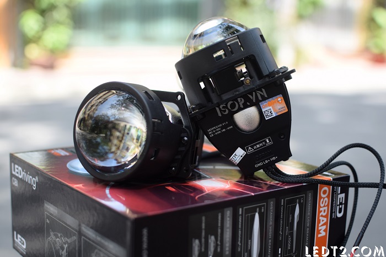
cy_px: 128
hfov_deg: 37.9
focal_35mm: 52
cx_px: 193
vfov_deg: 25.7
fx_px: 563
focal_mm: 35
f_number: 2.5
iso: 100
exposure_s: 1/250
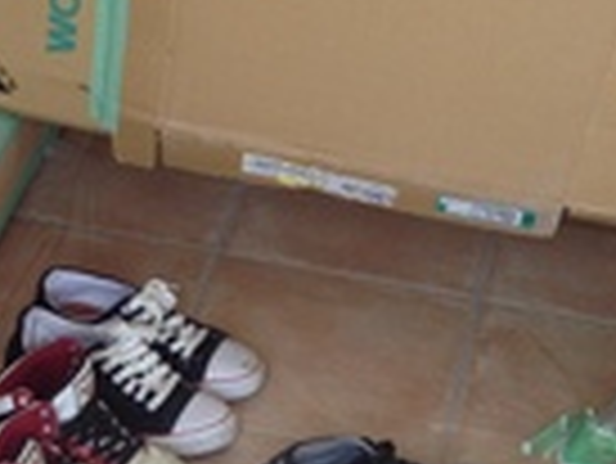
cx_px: -184
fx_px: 1817
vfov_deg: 14.1
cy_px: 536
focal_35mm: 102
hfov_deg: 18.0
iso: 64
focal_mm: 4.28
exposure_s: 1/161
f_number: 2.4
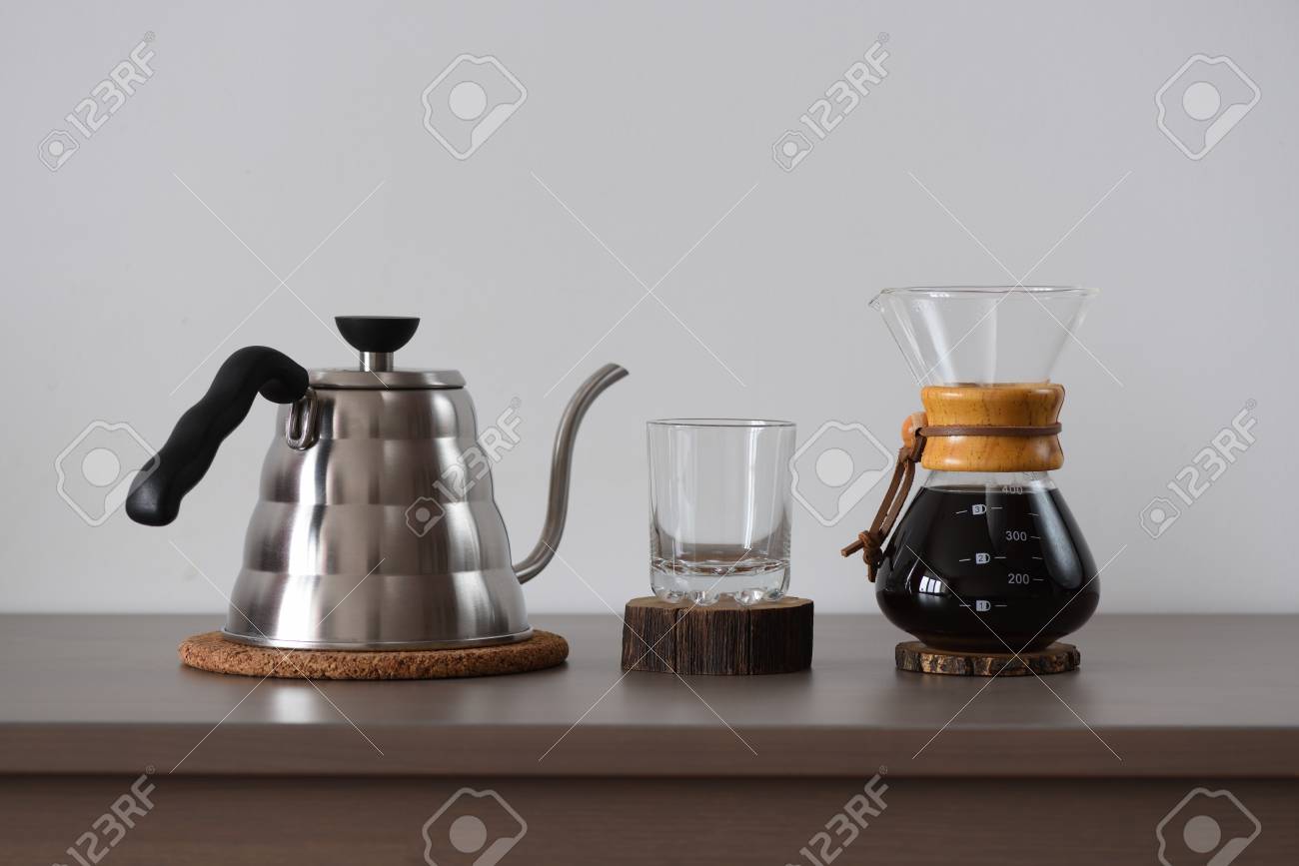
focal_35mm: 105
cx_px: 650
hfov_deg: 19.5
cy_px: 433
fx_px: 3789
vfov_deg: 13.0
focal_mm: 105
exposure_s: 2
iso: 64
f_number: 5.6
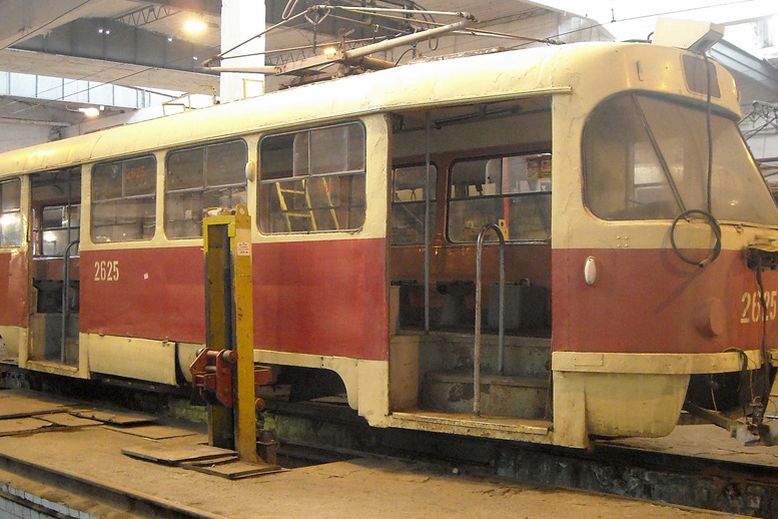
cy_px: 263
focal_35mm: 48
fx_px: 1037
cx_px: 373
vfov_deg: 28.1
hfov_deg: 41.1
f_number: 2.8
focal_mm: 5.7
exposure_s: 1/21
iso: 400
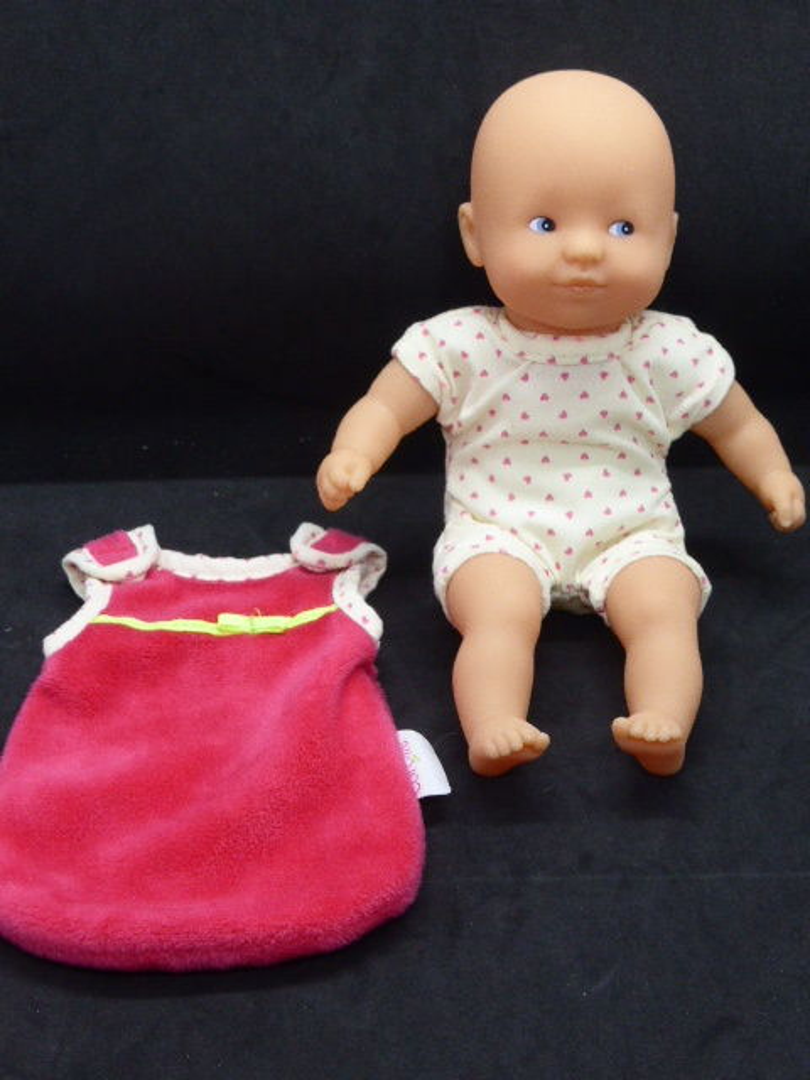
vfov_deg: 33.8
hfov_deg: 25.7
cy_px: 540
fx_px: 1778
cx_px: 405
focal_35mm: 57
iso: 400
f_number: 4.6
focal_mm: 9.7
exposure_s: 1/50
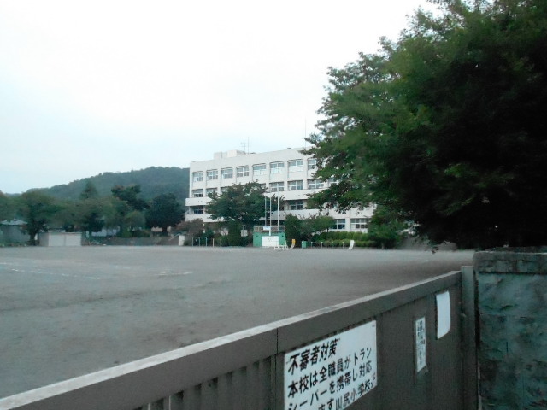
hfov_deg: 54.0
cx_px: 274
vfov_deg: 41.8
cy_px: 205
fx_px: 537
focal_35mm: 34
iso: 3200
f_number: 3.6
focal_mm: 5.8
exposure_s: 1/100
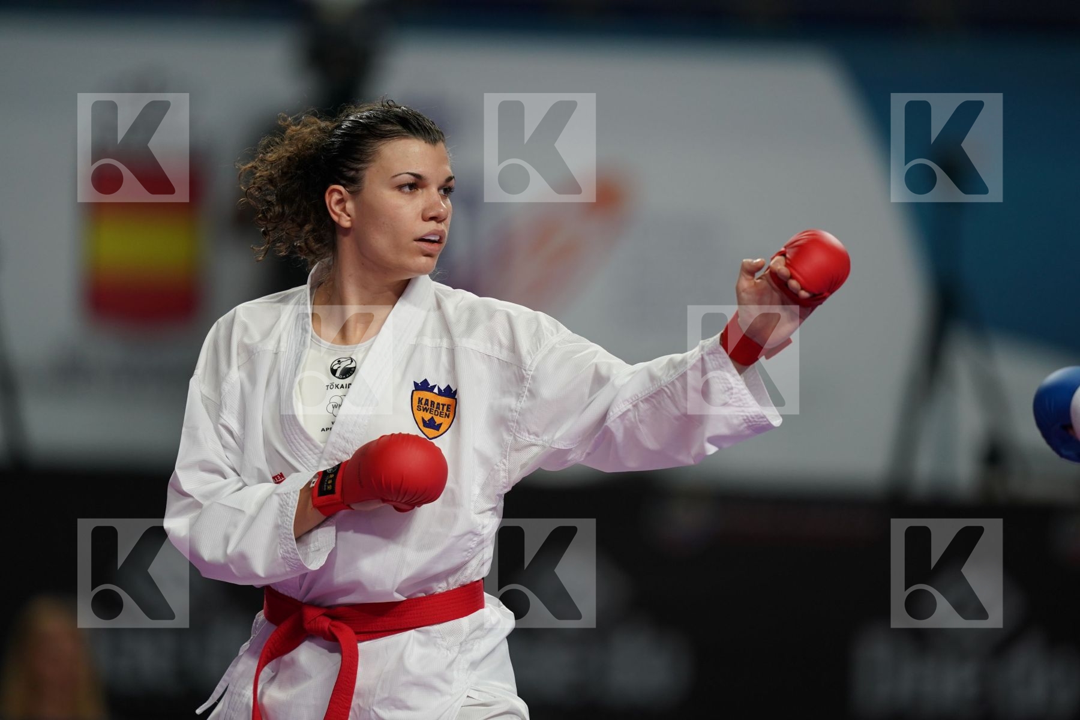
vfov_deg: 3.4
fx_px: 11999
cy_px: 360
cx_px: 540
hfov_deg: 5.2
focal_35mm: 400
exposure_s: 1/800
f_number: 2.8
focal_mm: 400
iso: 1000
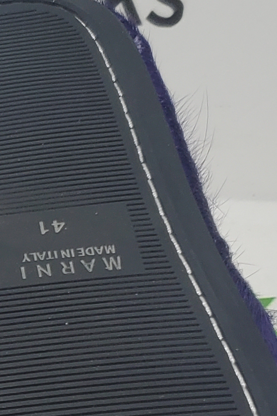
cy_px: 337
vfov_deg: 15.8
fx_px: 1489
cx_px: -167
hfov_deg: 10.2
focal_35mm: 129
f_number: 1.5
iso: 50
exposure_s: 1/446
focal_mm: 4.3
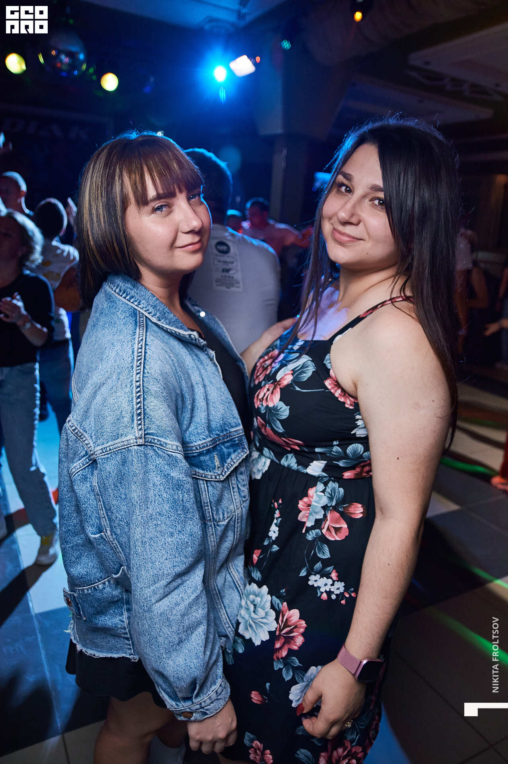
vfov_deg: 70.5
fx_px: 541
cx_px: 254
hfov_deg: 50.3
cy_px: 382
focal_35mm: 26
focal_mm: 17
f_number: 2.8
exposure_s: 1/50
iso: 1000
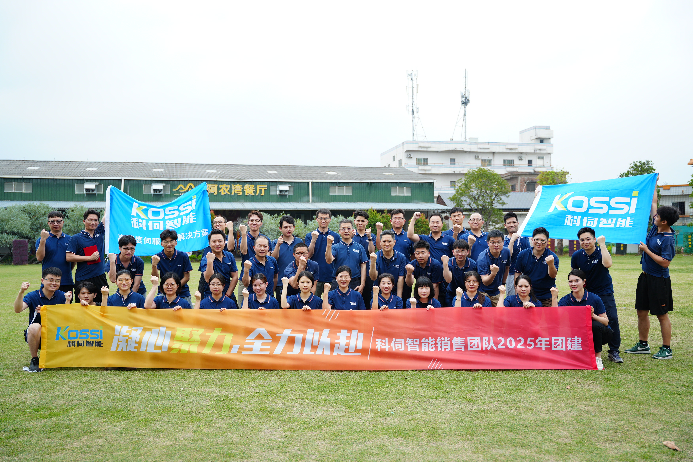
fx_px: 693
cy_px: 231
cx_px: 346
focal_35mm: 36
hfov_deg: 53.1
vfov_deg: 36.9
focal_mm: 36
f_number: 2.8
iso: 160
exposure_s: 1/250
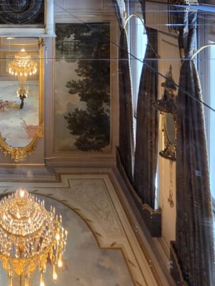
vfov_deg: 45.8
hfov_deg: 40.6
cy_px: -12
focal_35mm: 32
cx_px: 19
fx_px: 265
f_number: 2.2
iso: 200
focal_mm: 2.2
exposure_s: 1/50
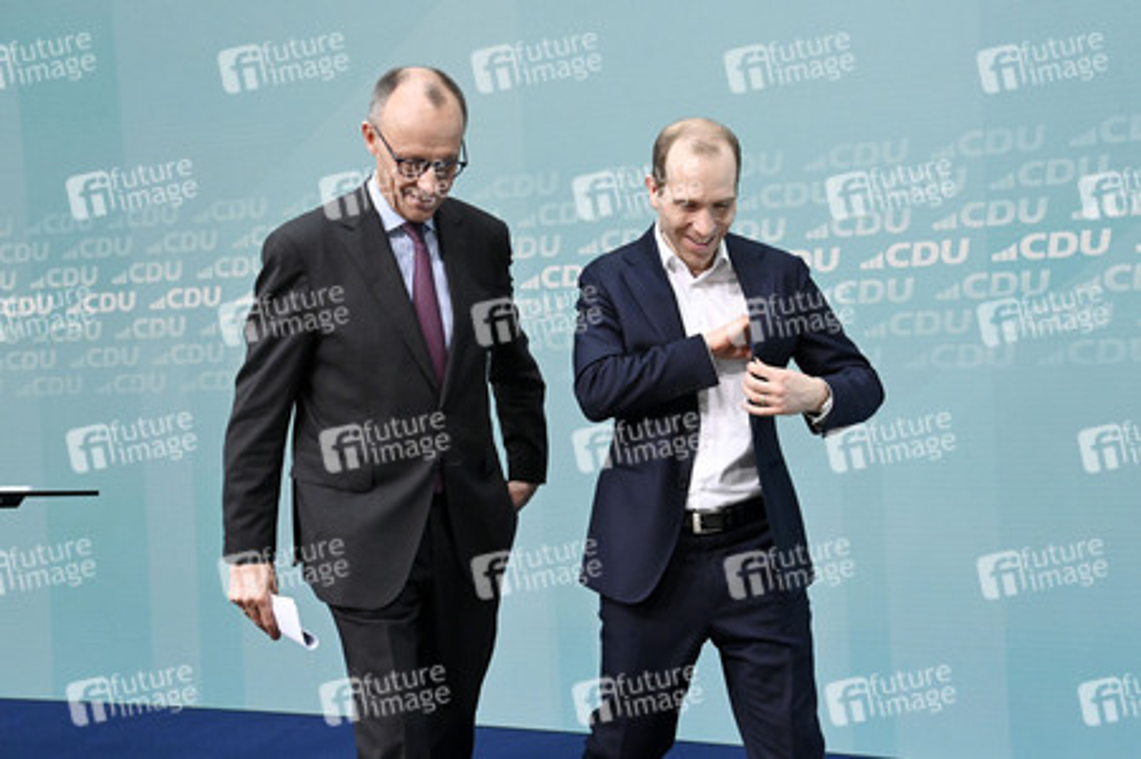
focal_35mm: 46
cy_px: 380
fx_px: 1457
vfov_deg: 29.2
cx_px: 570
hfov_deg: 42.8
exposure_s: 1/640
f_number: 4.5
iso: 6400
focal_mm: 46
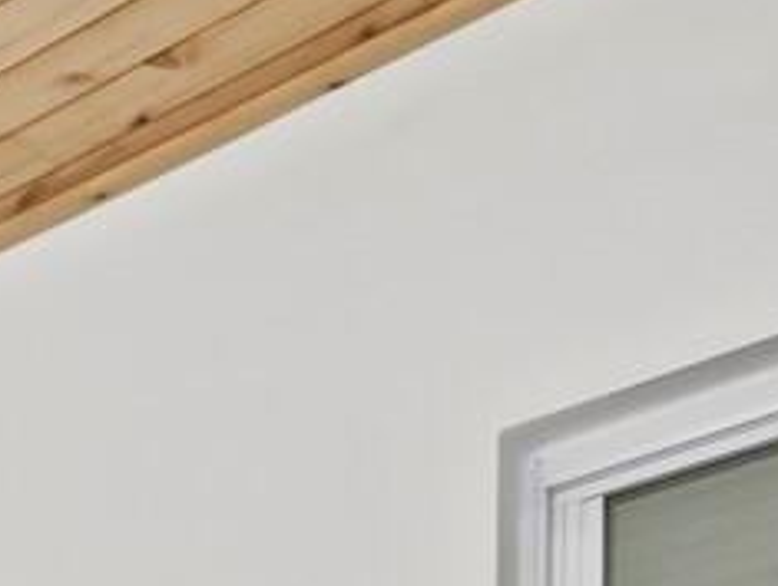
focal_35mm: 95
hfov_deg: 15.4
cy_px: 1526
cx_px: -877
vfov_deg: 11.8
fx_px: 2138
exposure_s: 1/6
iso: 320
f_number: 13
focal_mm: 7
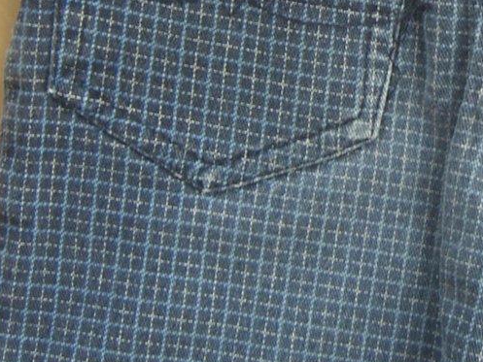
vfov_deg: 14.3
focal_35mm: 102
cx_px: 467
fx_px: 1424
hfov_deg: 18.8
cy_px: 2
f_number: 2.8
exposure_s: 1/8
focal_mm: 7.9
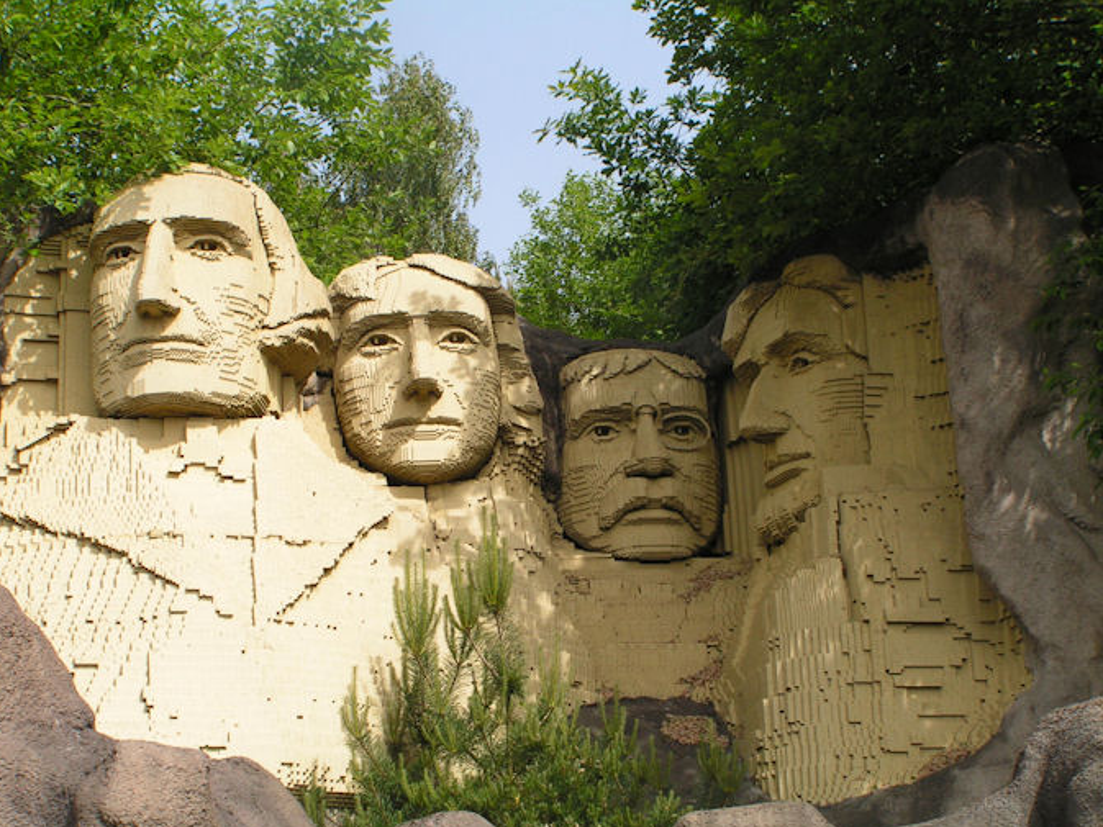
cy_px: 417
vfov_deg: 19.1
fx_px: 2454
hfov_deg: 25.3
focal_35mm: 77
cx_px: 547
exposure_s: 1/200
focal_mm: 12.7
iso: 50
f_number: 5.6
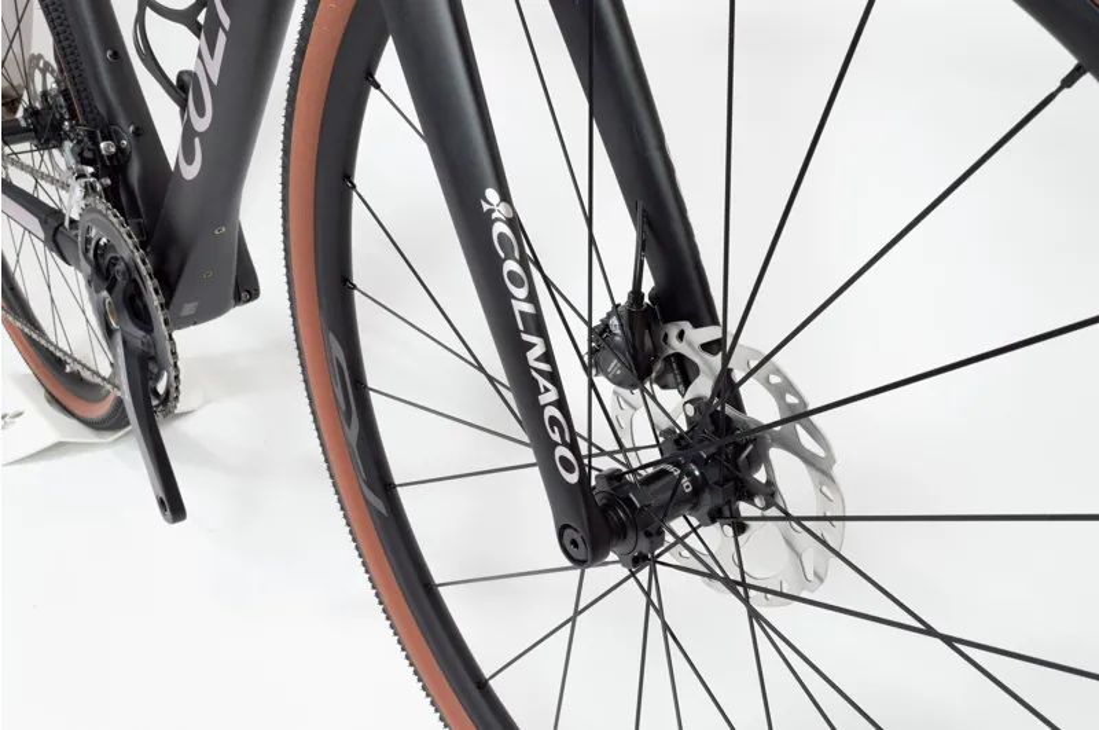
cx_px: 550
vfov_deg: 36.8
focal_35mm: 36
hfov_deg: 53.2
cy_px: 365
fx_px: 1097
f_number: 11
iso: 100
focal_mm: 24
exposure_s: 1/3
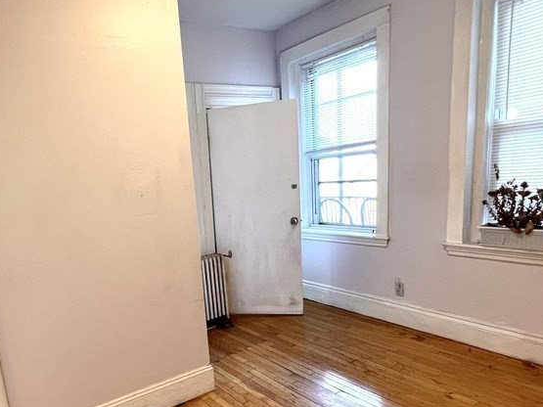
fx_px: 376
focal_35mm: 24
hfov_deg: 70.2
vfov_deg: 56.0
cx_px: 197
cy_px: 260
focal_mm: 1.57
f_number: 1.8
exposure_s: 1/60
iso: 160
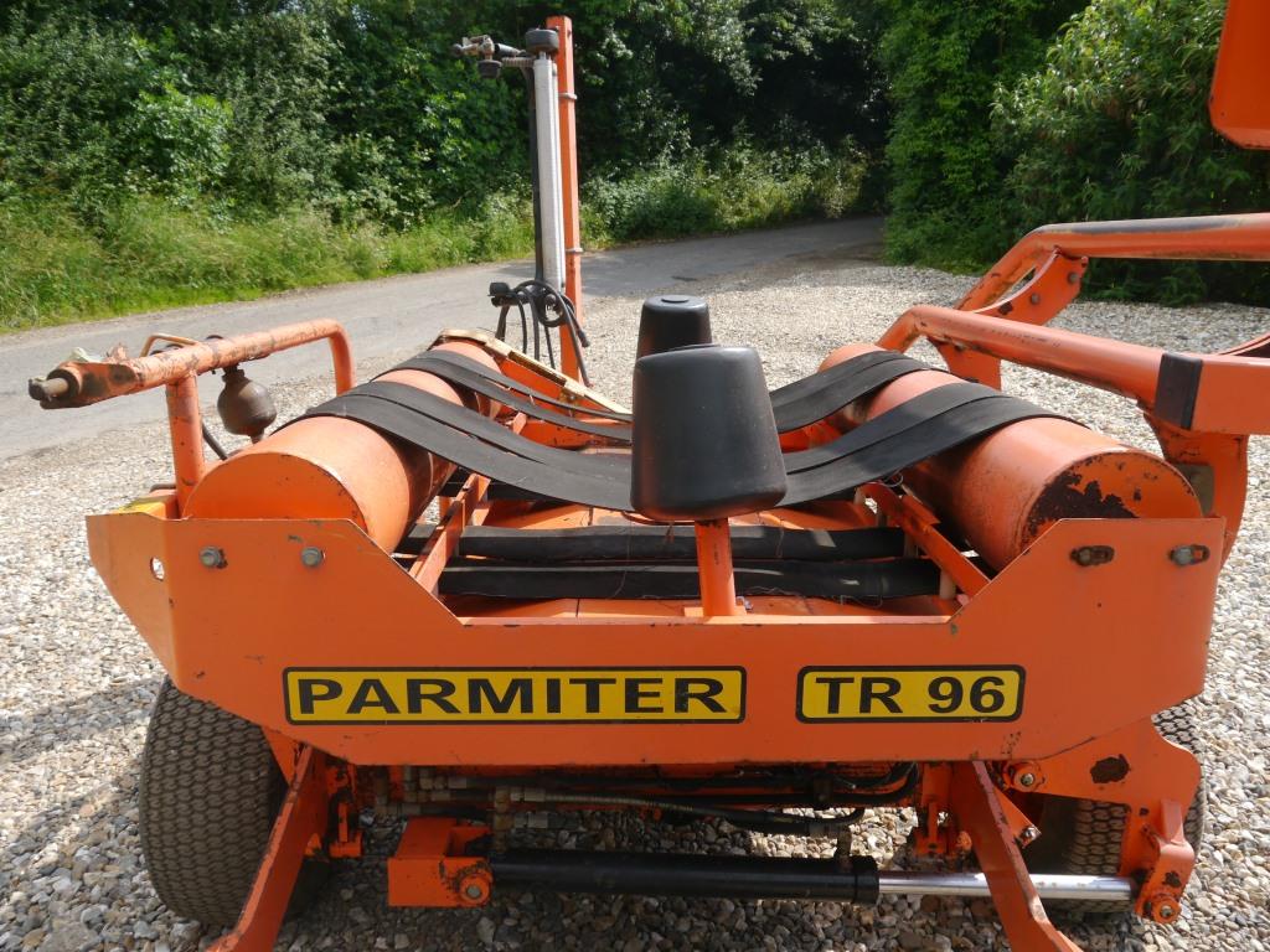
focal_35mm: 28
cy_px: 476
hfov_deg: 63.4
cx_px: 635
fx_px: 1027
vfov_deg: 49.7
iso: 160
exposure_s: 1/320
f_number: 5.6
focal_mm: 14
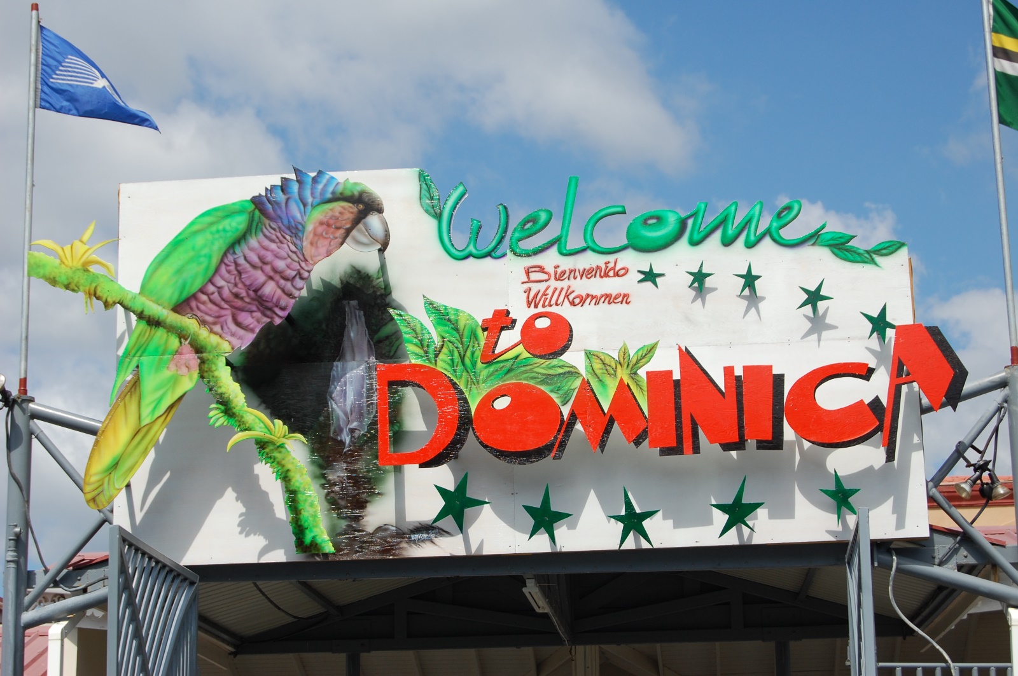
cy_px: 338
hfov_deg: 27.0
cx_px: 509
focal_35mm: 75
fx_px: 2118
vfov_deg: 18.1
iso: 200
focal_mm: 50
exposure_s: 1/400
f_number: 10
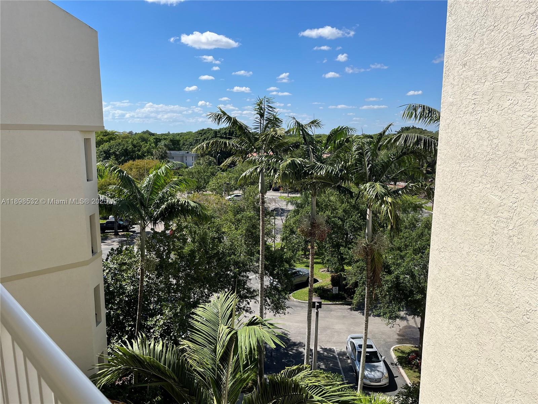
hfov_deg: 67.3
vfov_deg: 53.1
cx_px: 269
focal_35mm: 26
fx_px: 404
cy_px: 202
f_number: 1.6
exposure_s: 1/4484
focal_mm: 5.1
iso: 50
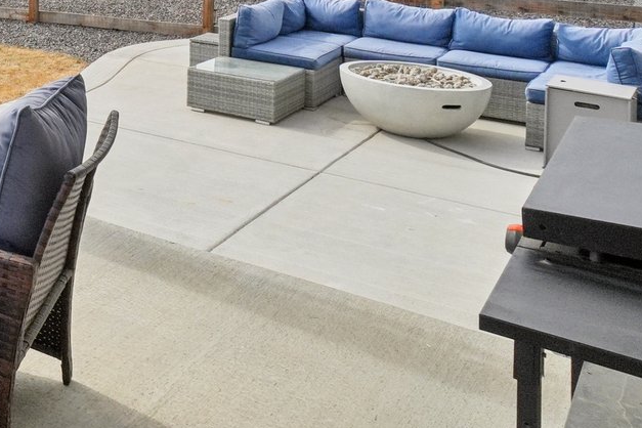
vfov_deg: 23.9
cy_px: -139
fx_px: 874
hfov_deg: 30.5
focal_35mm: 49
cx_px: -220
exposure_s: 1/1600
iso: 400
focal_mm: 10
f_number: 8
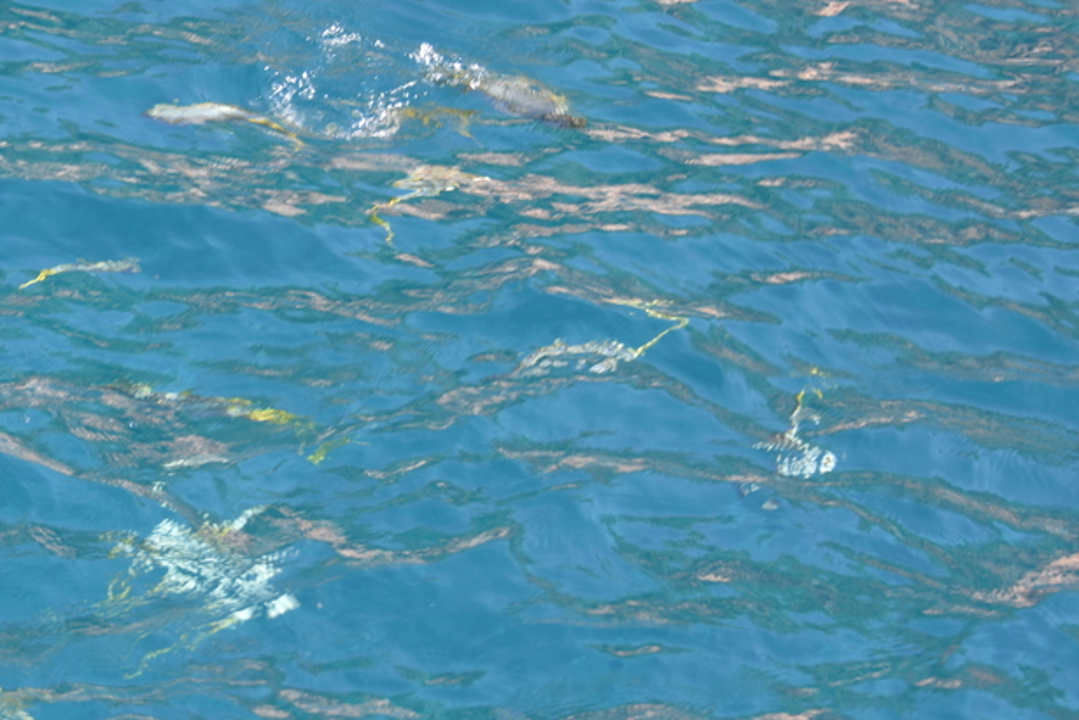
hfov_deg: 12.6
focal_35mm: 162
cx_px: 163
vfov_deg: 8.5
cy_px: 224
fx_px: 4856
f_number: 5.6
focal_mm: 78
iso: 100
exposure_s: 1/160
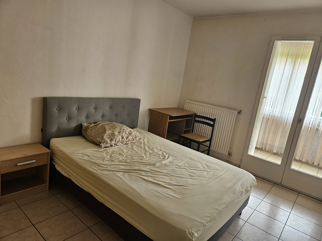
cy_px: 120
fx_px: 214
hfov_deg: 73.9
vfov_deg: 58.9
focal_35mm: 23
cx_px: 161
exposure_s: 1/100
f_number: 1.8
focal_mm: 5.4
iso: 320
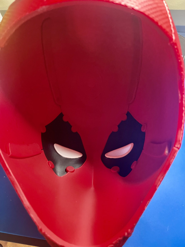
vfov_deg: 69.4
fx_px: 178
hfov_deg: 54.9
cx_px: 92
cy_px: 124
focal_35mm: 25
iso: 640
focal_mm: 5.1
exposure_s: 1/40
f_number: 1.6
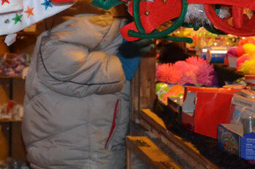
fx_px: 1032
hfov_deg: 13.7
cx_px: -50
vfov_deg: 9.3
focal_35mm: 146
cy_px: -20
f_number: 4.2
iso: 3200
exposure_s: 1/60
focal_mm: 34
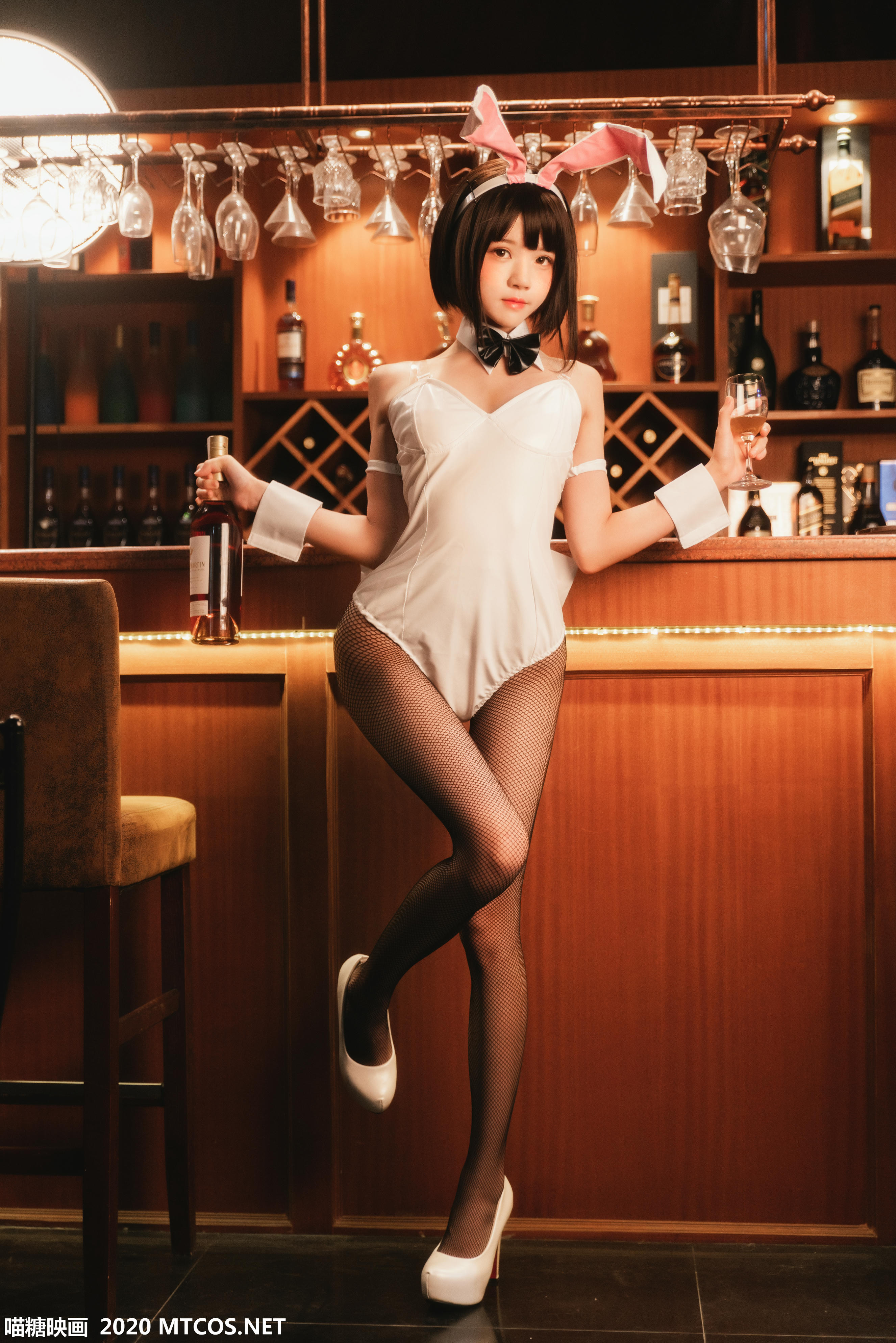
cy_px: 672
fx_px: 1829
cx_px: 448
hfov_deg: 27.5
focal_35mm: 49
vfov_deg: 40.3
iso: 1600
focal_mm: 49
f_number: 2.8
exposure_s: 1/125
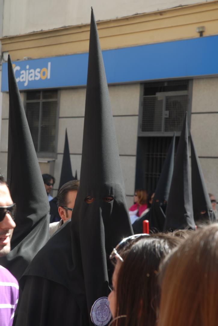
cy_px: 163
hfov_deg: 14.7
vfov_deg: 21.9
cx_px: 109
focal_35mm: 93
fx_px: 842
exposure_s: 1/60
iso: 100
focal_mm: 62
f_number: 5.6
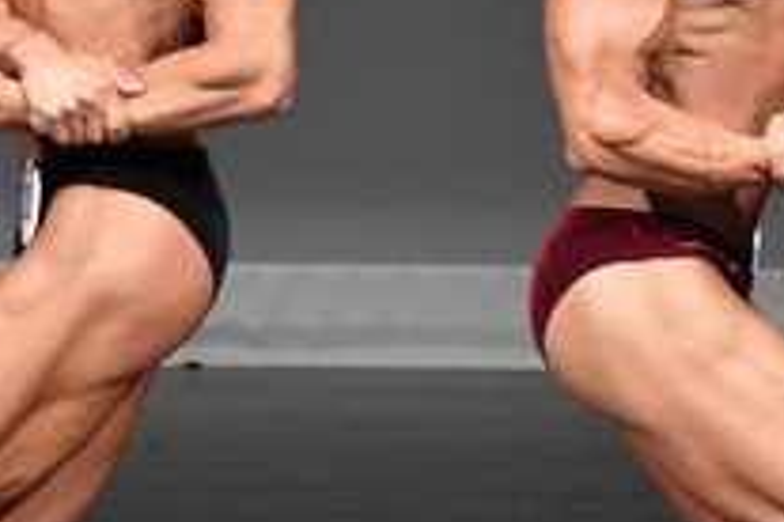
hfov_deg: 1.7
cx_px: 858
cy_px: 318
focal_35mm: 1179
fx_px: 25674
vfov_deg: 1.2
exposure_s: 1/400
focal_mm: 210
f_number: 5.6
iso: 5000
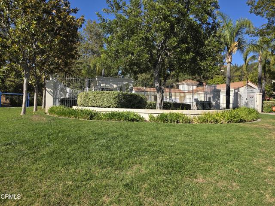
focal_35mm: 23
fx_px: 183
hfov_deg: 73.9
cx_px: 138
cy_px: 103
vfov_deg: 58.9
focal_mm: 6.3
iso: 80
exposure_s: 1/5017
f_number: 1.7
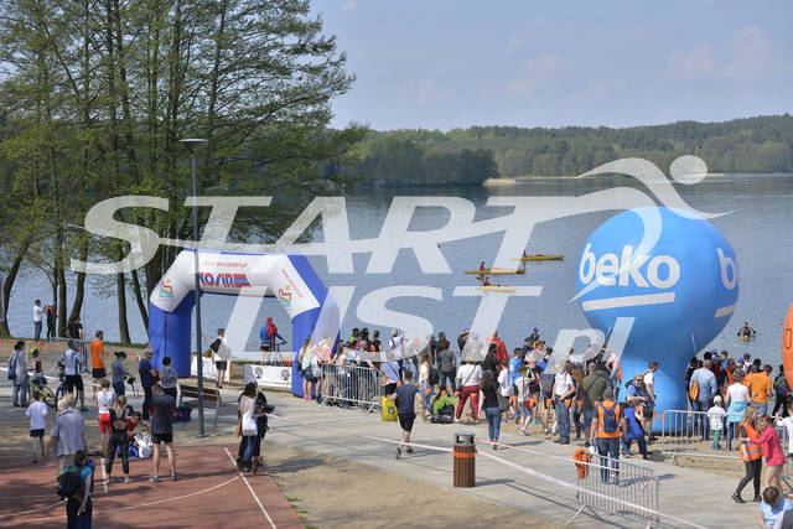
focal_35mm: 80
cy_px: 264
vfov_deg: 17.1
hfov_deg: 25.4
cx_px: 396
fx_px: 1763
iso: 200
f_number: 5.6
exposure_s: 1/2000
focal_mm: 80
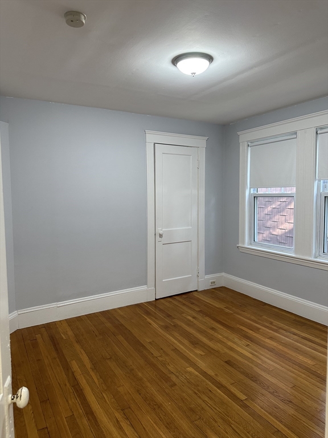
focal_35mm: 24
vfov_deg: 71.6
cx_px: 164
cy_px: 219
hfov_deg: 56.8
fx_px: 303
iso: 160
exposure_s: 1/60
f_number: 1.78
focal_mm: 6.86
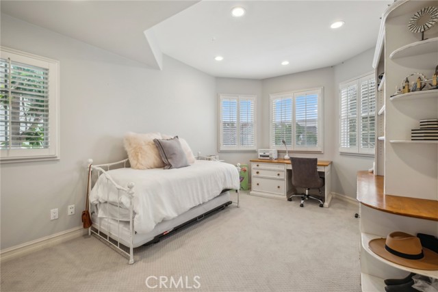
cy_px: 146
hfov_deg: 100.4
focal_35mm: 15
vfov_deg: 77.4
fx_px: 183
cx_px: 219
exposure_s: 1/12
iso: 160
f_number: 8
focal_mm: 10
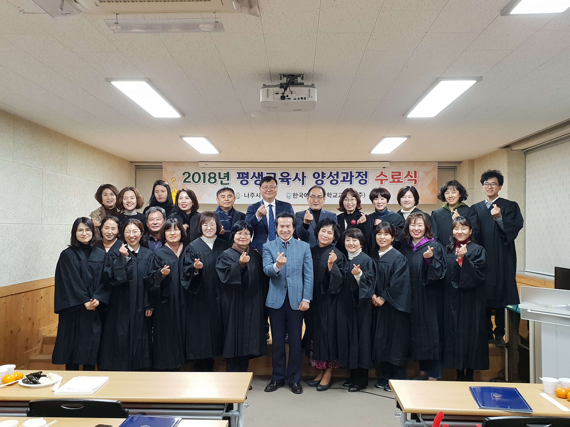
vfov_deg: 53.1
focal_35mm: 26
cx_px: 285
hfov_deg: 67.3
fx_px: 428
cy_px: 214
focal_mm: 4.3
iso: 320
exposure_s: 1/40
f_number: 2.4
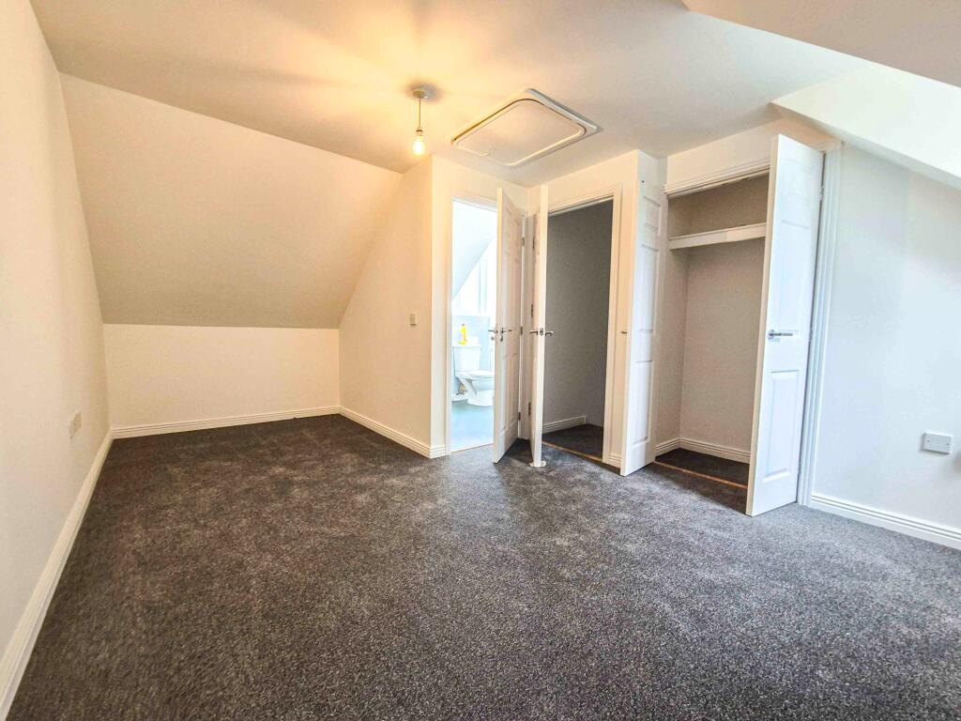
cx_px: 480
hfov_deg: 106.2
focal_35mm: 13
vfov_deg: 89.9
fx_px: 361
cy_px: 360
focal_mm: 2.2
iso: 125
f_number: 2.2
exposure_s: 1/50
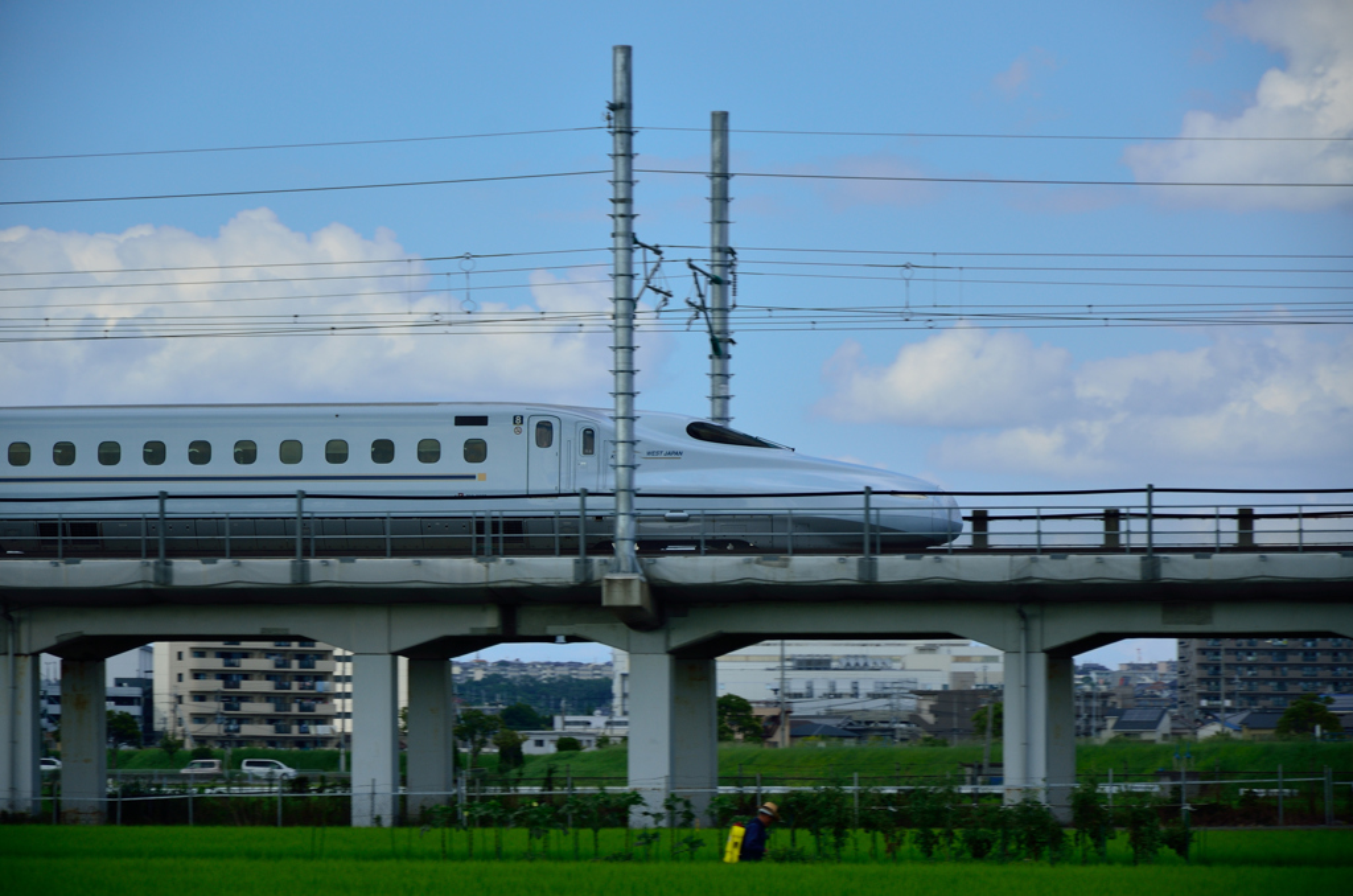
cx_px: 676
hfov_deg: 13.1
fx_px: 5906
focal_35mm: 158
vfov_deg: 8.7
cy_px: 448
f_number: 5.6
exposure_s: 1/640
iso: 100
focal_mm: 105
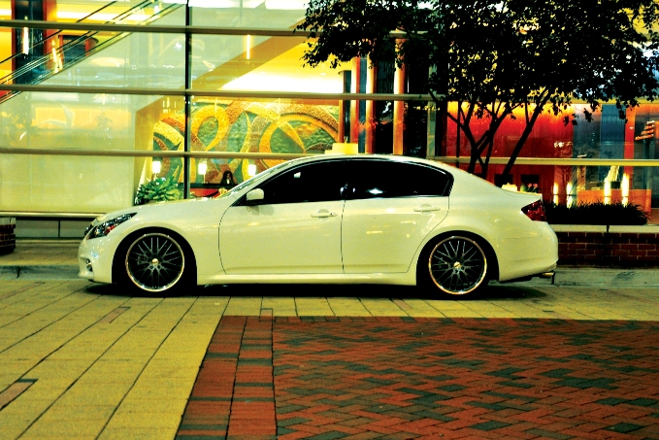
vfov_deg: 22.6
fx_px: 1098
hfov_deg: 33.4
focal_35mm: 60
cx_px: 312
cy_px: 241
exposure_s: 1/5
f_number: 4.2
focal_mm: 34
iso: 500
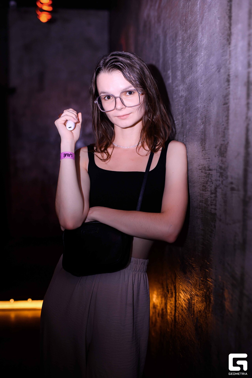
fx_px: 368
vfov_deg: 54.5
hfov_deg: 37.8
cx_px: 126
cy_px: 189
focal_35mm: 35
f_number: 2.5
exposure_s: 1/200
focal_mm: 35
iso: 400
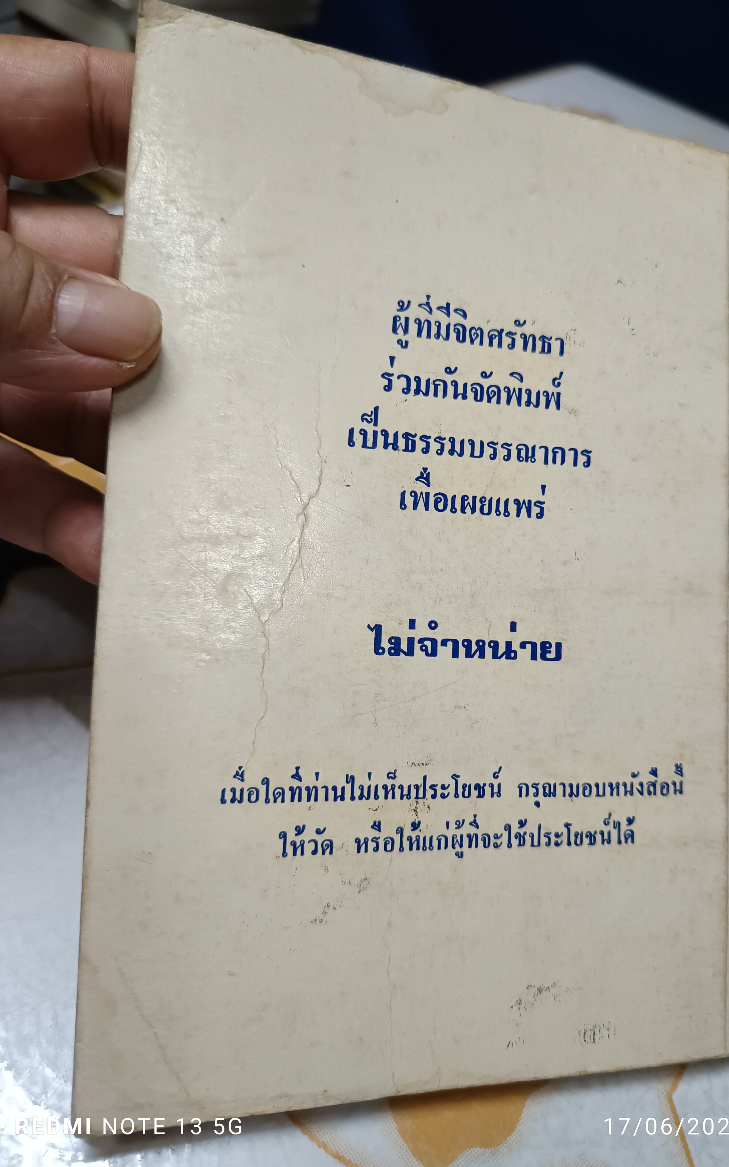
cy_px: 576
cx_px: 422
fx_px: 827
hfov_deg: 47.4
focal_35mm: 26
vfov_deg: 70.4
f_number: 1.7
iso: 1012
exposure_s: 1/33.3
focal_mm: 5.31
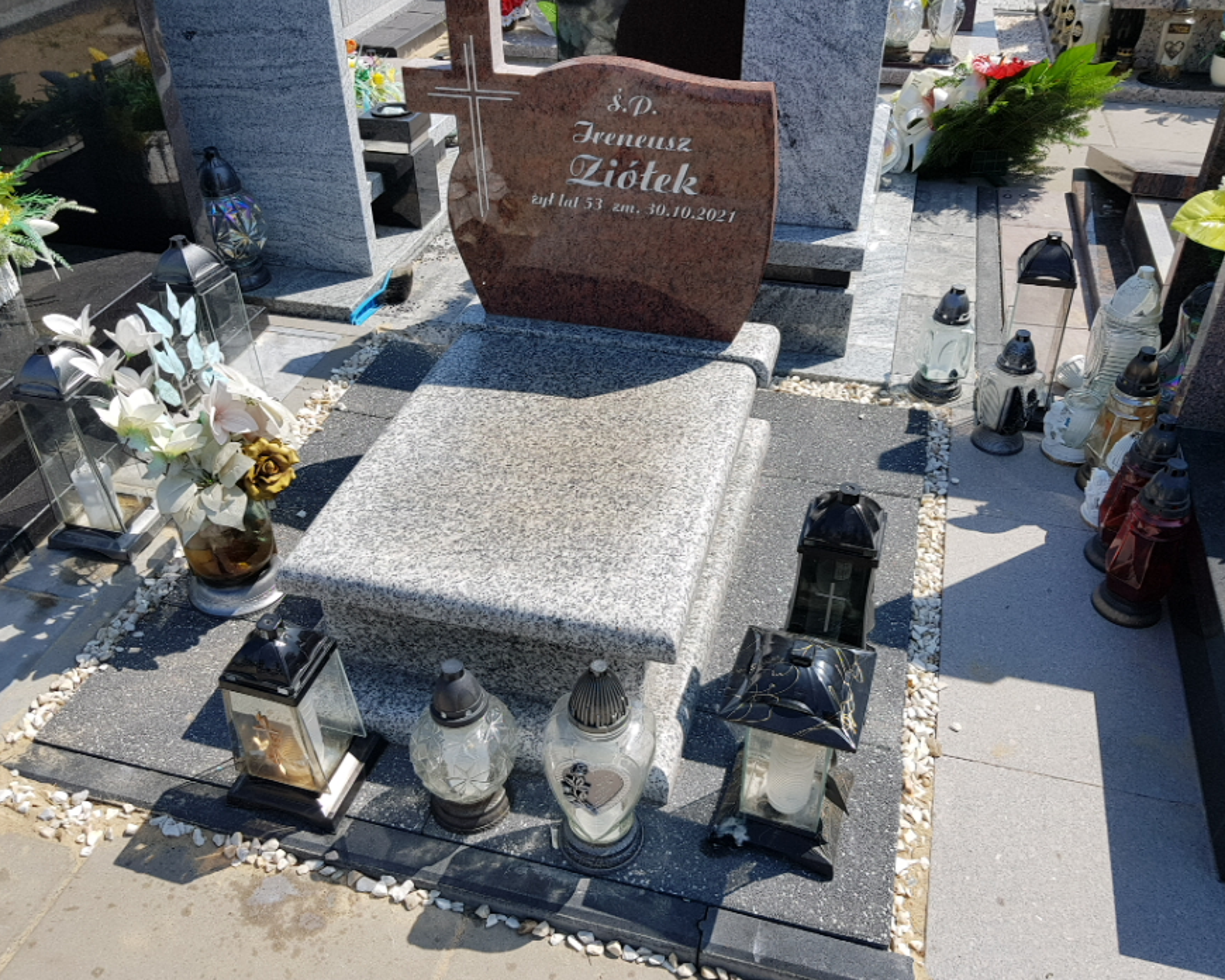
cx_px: 618
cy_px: 498
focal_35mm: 28
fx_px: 1015
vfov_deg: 51.5
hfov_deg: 62.2
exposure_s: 1/2036
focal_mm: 4.2
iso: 40
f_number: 1.7
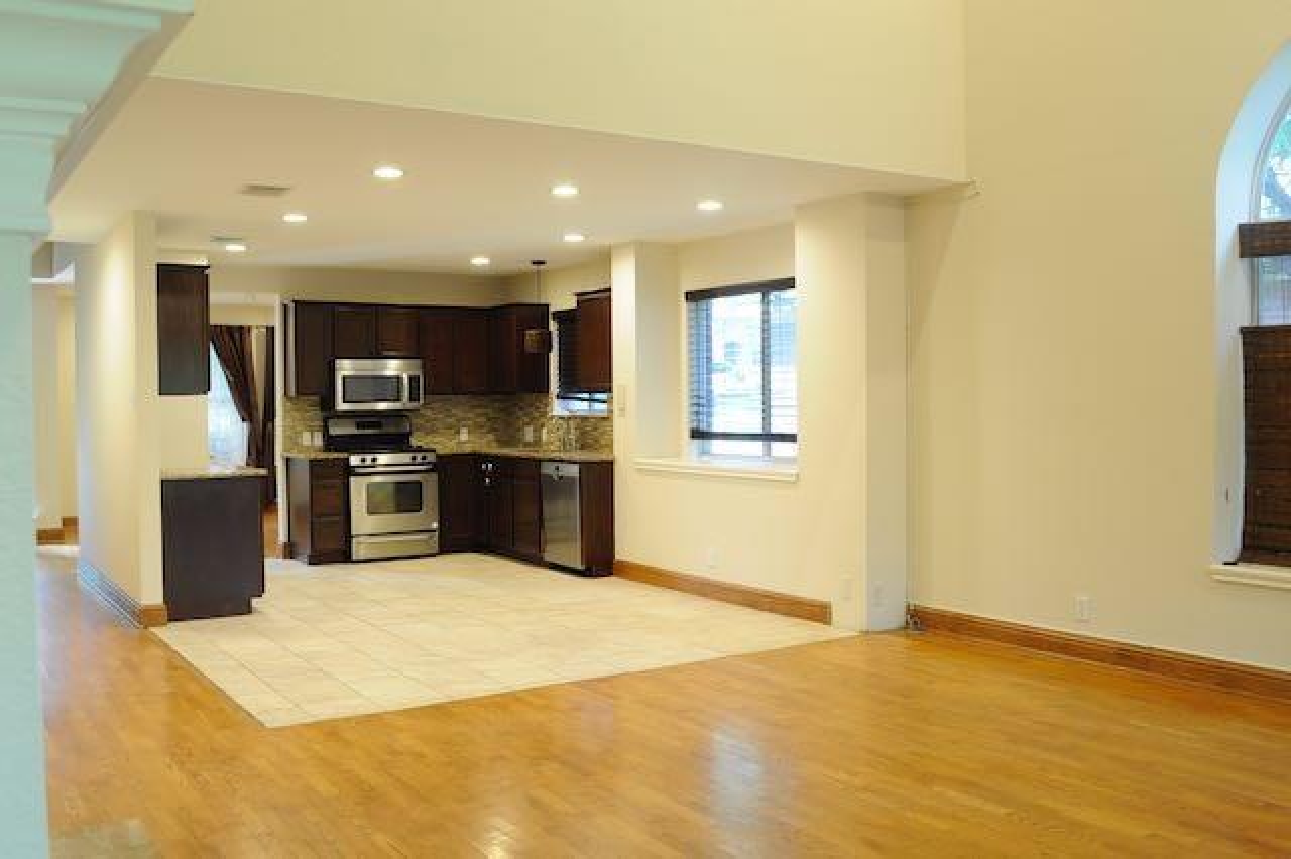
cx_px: 646
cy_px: 430
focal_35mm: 33
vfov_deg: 39.9
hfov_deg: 57.2
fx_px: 1183
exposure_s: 1/8
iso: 400
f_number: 8
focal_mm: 22
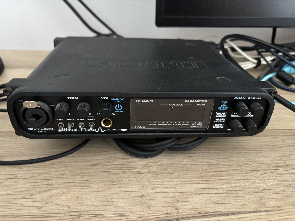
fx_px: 222
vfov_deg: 53.1
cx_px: 148
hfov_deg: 67.3
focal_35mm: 26
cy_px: 110
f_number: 1.6
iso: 800
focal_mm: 5.96
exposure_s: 1/30
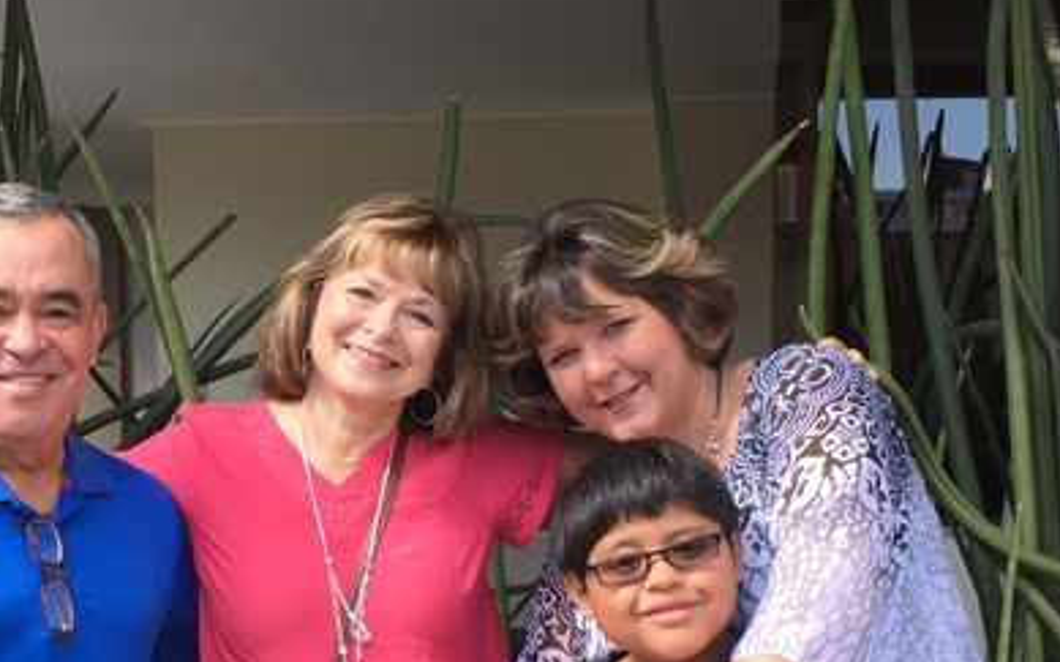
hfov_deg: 25.3
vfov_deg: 15.9
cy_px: 588
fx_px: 2340
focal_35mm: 81
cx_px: 302
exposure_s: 1/230
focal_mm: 4.15
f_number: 2.2
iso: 32
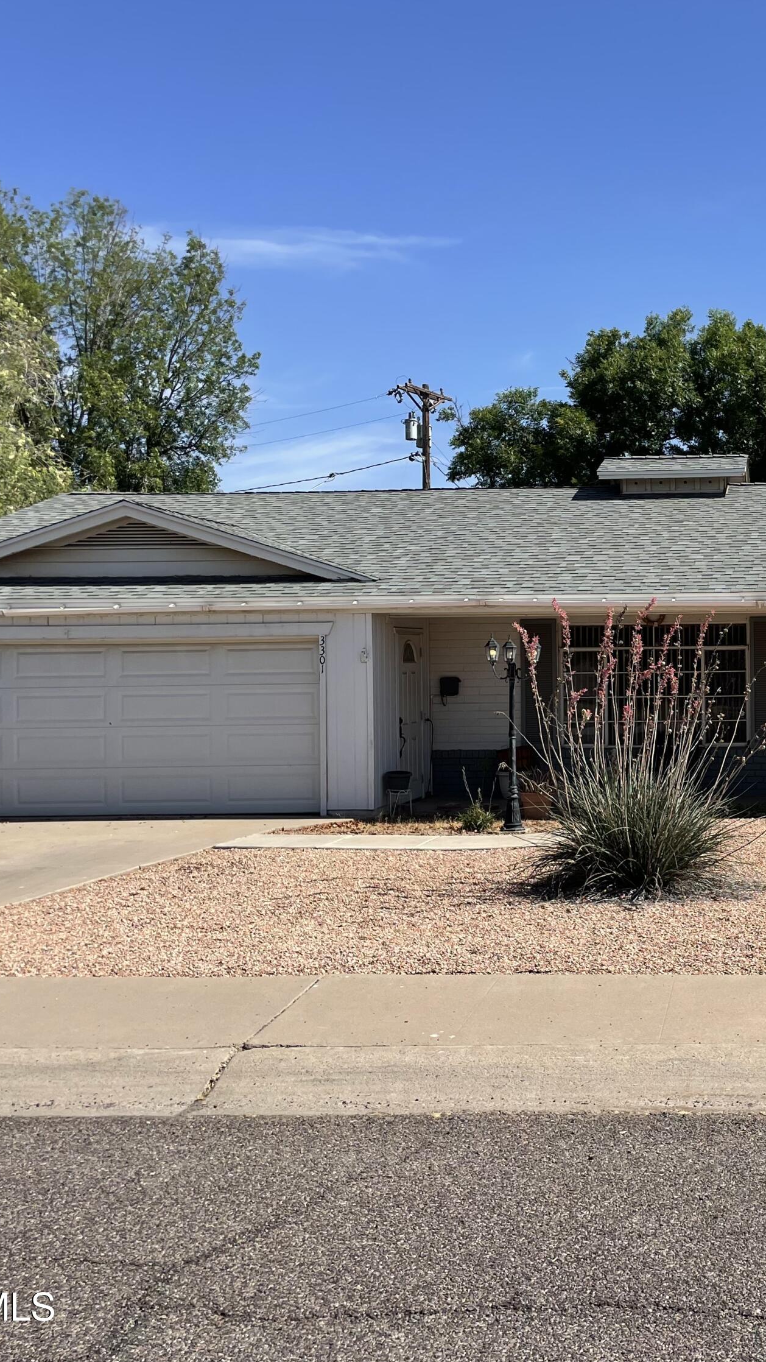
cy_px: 685
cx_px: 739
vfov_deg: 52.8
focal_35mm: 38
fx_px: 1372
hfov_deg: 29.4
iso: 32
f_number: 1.6
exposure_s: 1/3509
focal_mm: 4.2
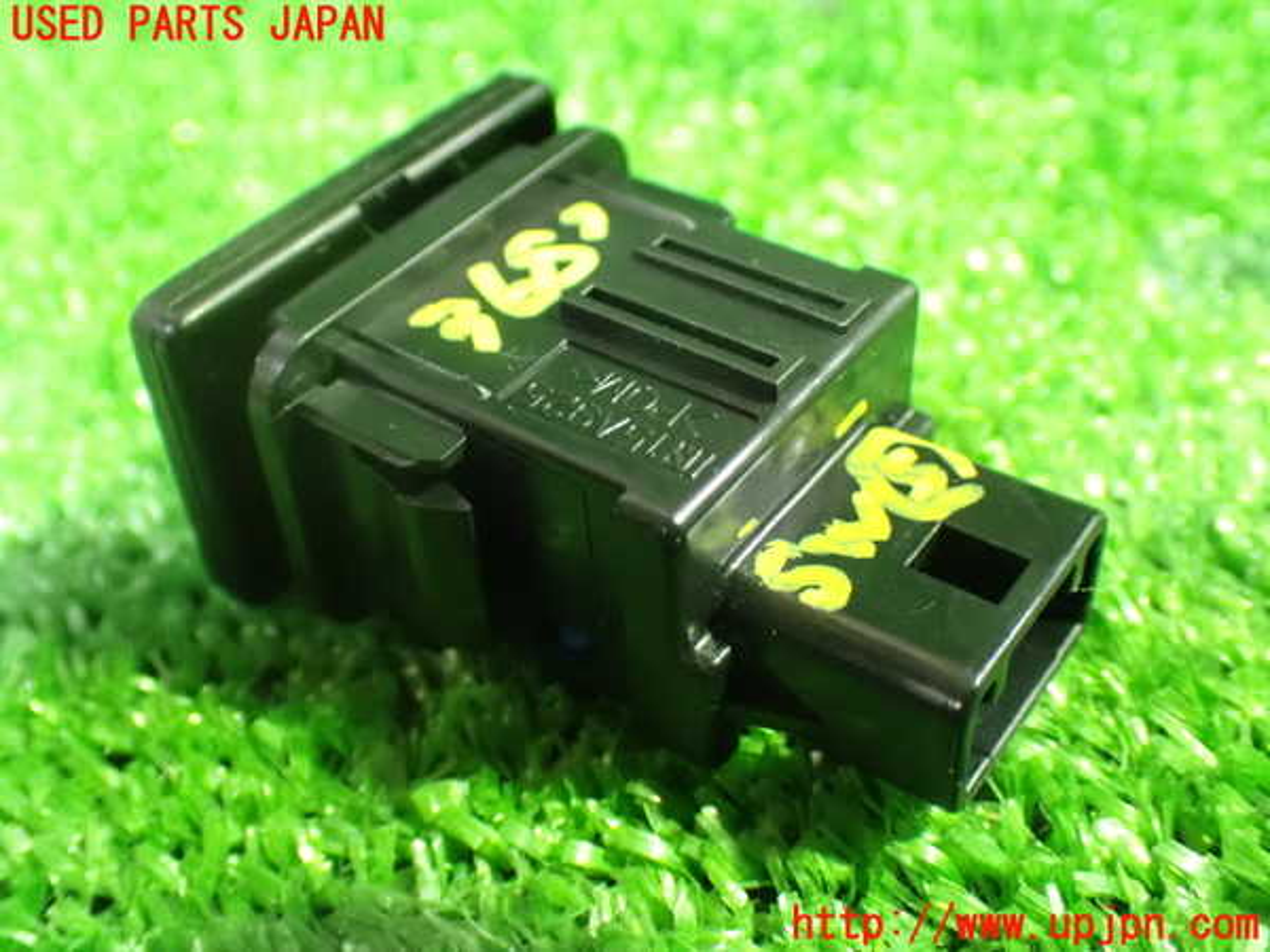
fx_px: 1504
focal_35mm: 41
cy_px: 476
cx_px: 635
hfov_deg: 45.8
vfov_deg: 35.1
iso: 1600
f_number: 2.8
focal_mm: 7.31
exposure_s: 1/15
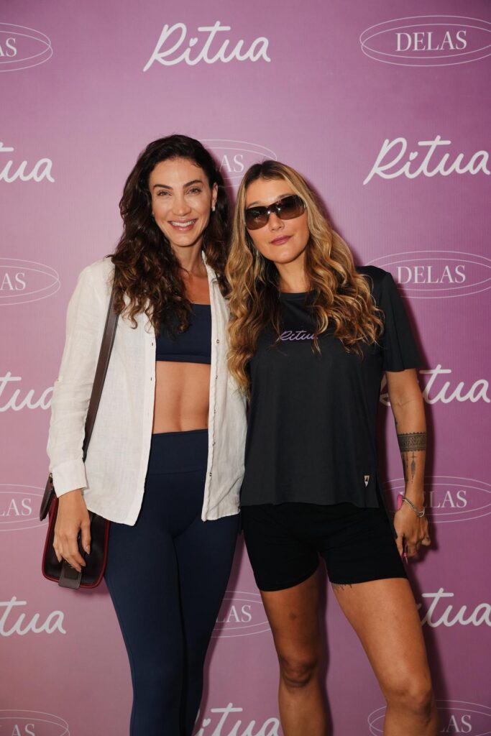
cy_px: 368
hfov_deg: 26.8
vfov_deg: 39.4
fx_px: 1029
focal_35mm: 50
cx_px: 246
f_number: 4.5
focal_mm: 50.3
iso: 1600
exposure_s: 1/200
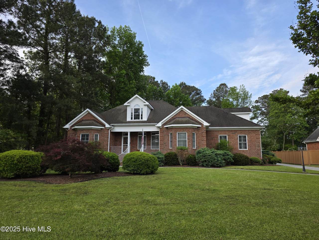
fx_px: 212
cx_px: 160
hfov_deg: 73.9
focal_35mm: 23
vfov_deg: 58.9
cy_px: 120
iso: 80
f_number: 1.7
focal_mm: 6.3
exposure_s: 1/1325
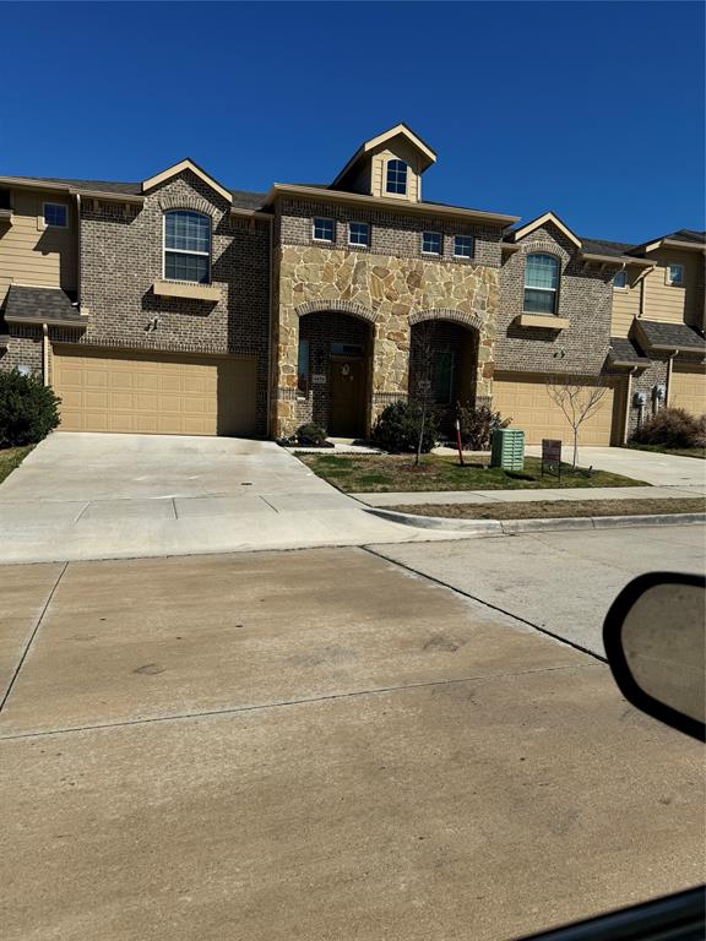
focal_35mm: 24
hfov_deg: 56.8
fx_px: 653
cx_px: 353
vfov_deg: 71.6
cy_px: 470
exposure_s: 1/10417
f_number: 1.78
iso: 80
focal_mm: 6.76
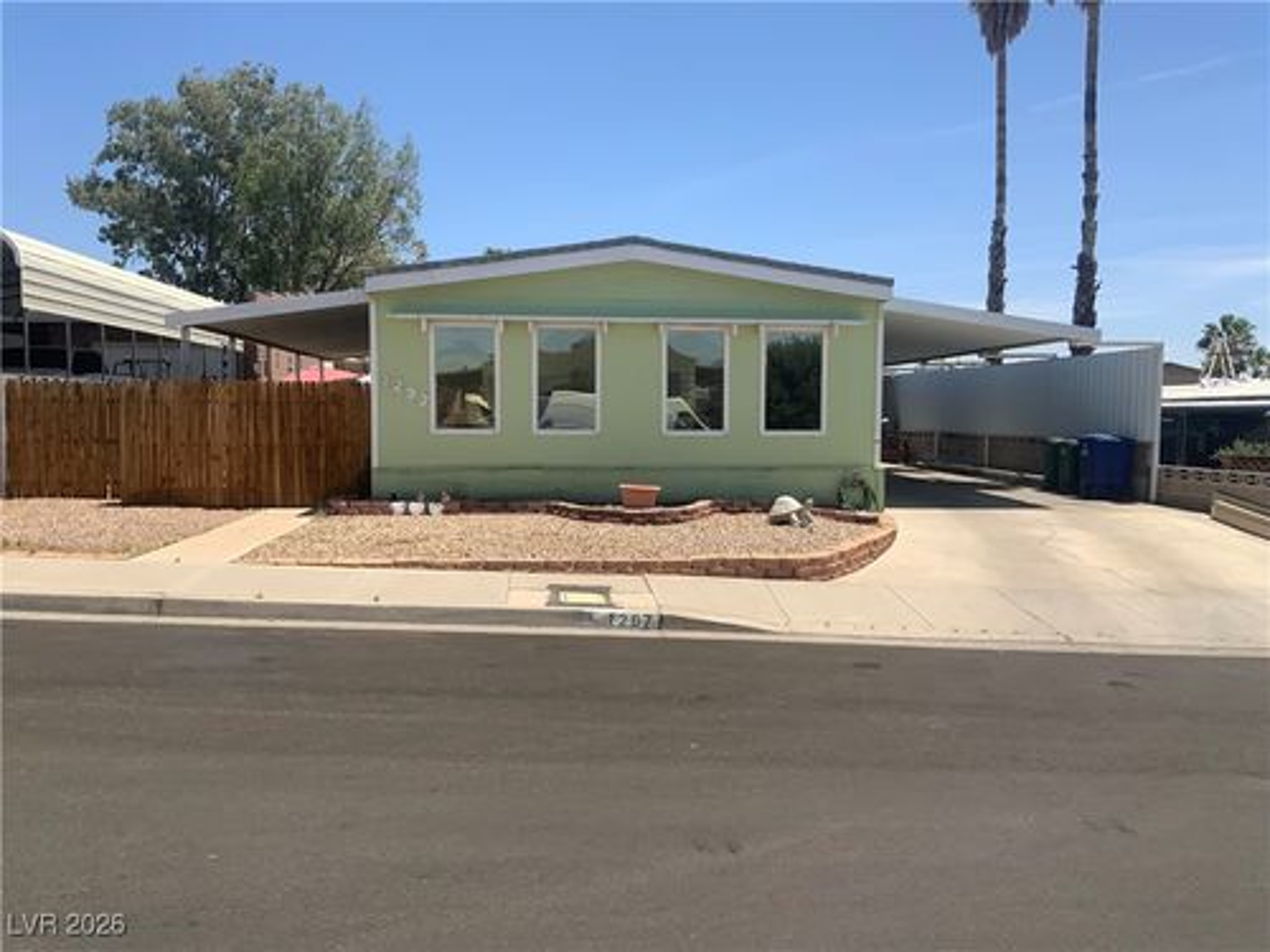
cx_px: 635
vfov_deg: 48.2
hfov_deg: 61.7
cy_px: 476
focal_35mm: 29
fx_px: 1064
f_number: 1.8
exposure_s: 1/2141
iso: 16
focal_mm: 3
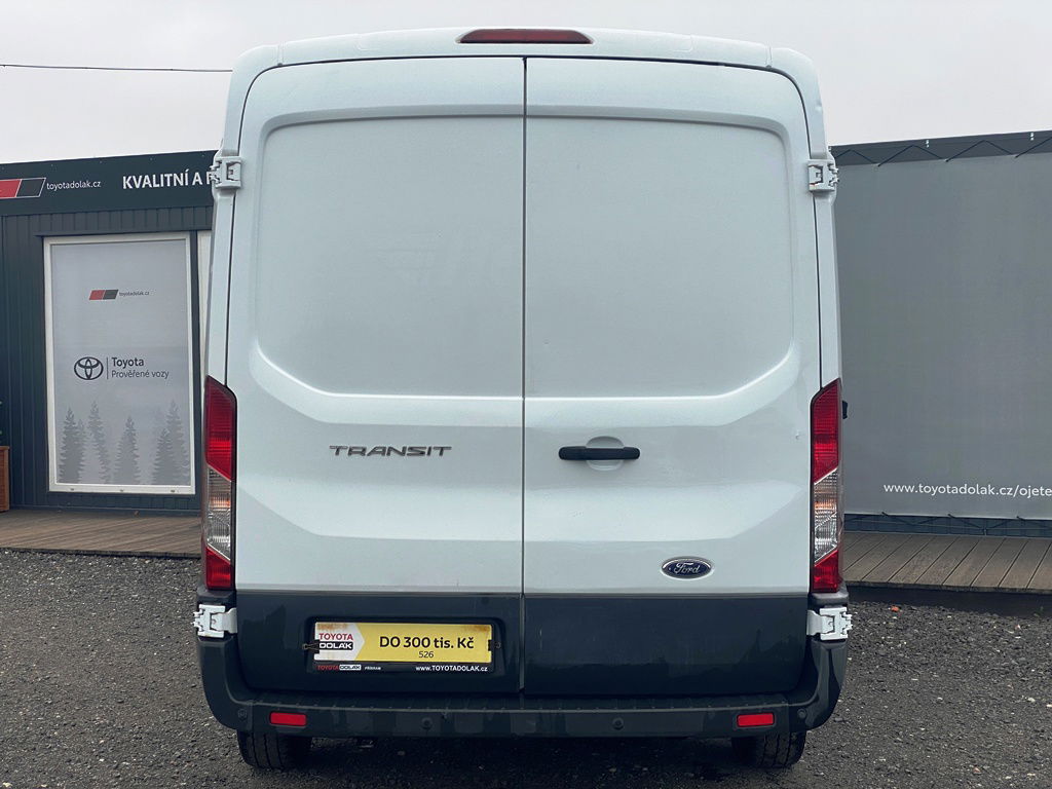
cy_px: 394
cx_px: 526
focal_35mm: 52
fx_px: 1580
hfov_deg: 36.8
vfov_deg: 28.0
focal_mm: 6
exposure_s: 1/372
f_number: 2
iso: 20
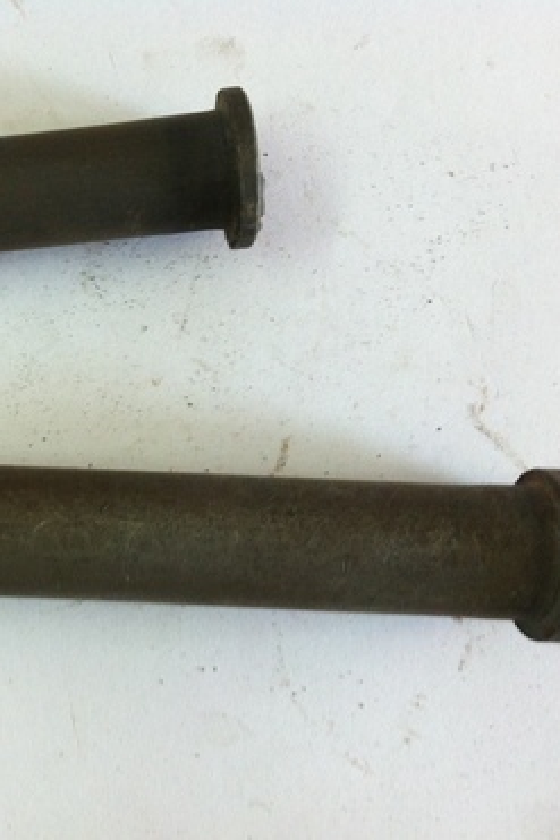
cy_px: 420
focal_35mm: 49
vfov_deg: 40.4
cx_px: 59
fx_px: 1144
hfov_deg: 26.6
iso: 125
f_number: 2.8
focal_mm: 3.85
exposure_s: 1/17
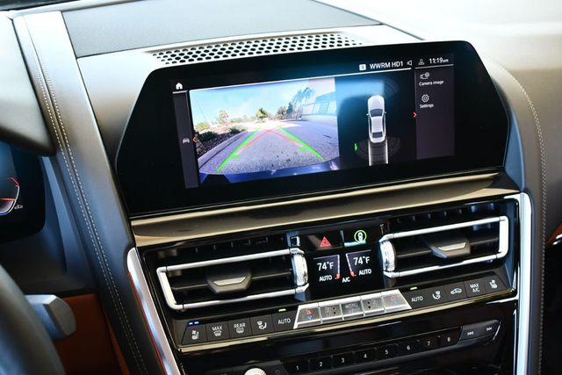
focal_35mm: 36
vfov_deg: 36.9
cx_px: 281
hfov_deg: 53.1
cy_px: 188
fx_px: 562
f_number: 3.5
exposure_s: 1/125
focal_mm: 18
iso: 1000
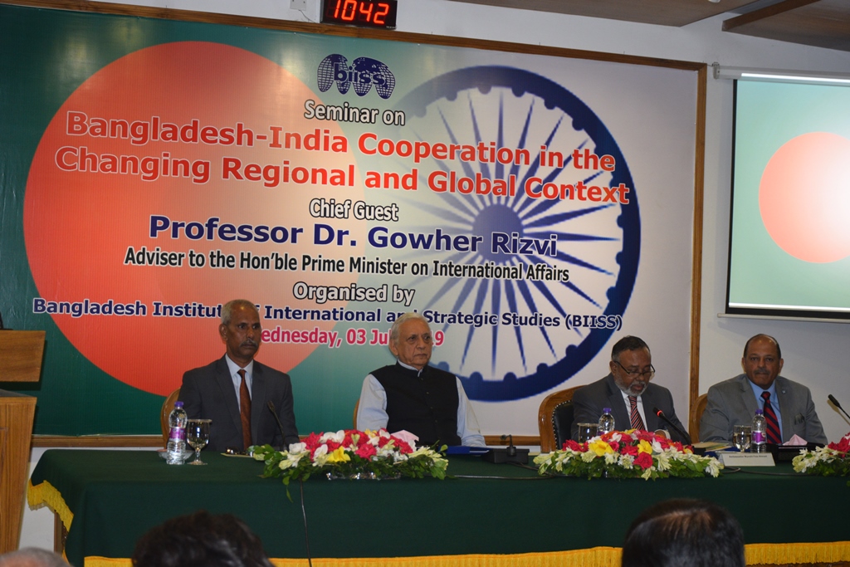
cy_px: 284
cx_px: 425
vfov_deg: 22.6
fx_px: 1417
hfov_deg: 33.4
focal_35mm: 60
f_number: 4.5
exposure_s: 1/80
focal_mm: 40
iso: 800
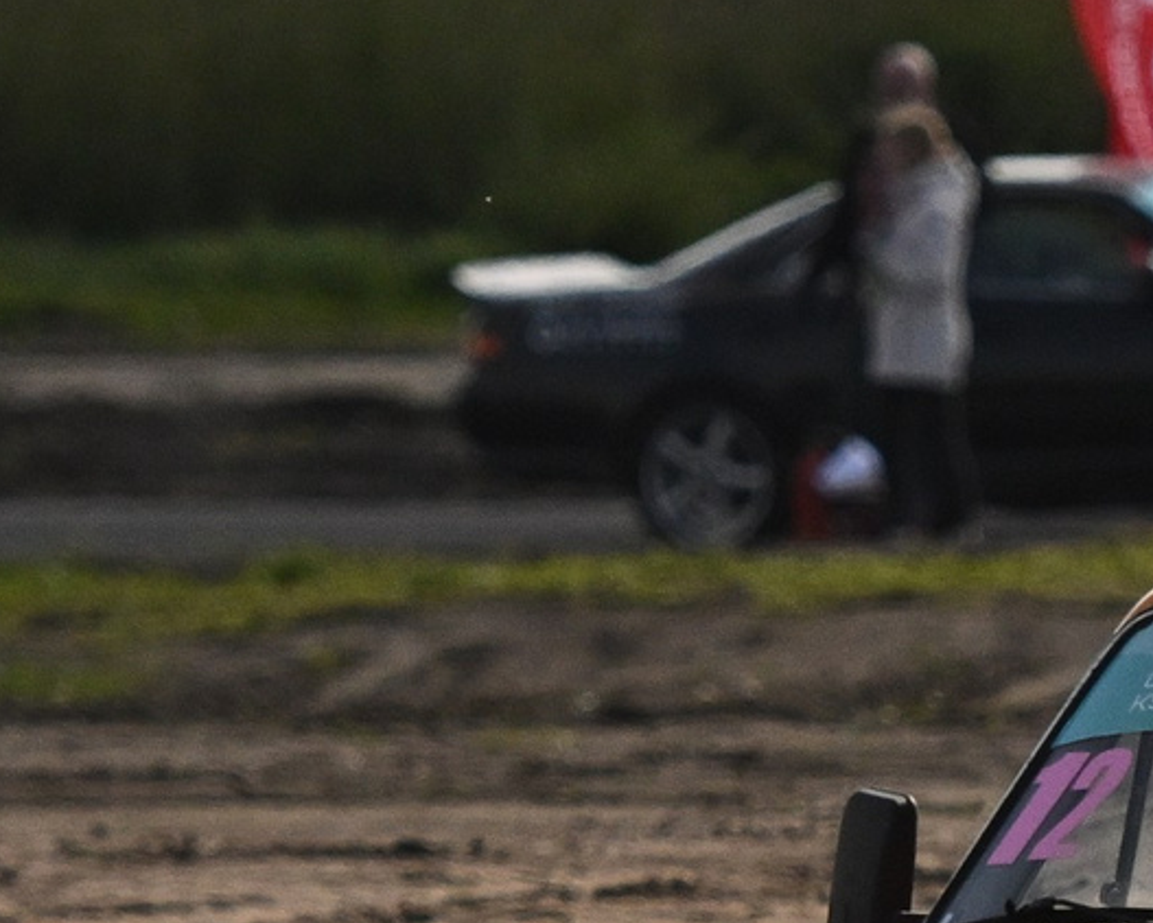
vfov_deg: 1.7
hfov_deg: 2.2
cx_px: 1615
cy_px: 1592
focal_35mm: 889
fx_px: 30348
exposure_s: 1/20000
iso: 1000
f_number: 2.8
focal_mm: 130
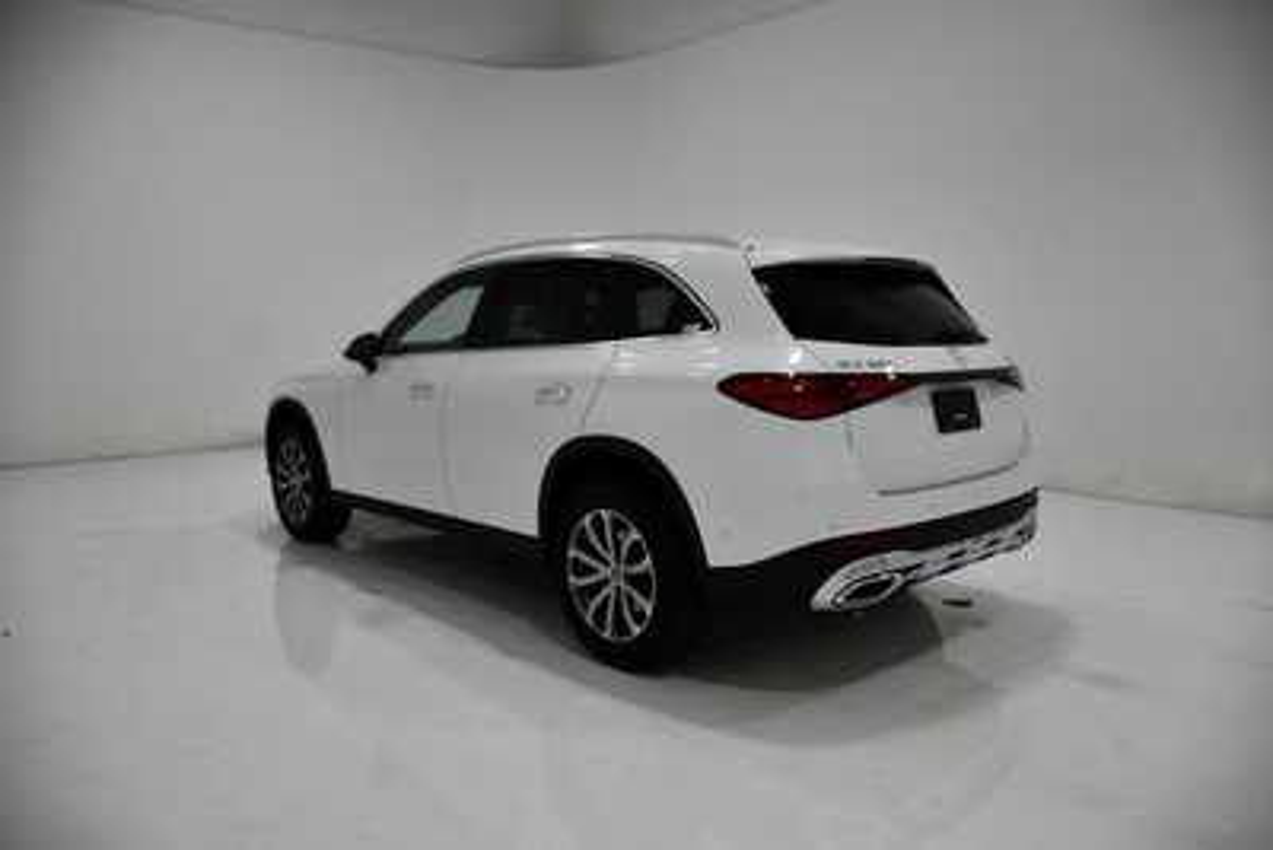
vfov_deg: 48.0
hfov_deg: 67.4
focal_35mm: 27
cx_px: 636
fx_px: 955
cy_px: 425
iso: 450
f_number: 3.5
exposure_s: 1/250
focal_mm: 18
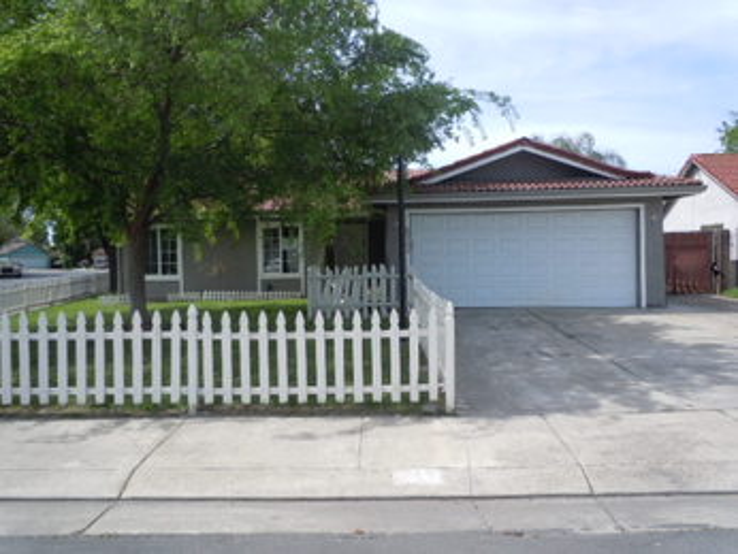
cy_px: 277
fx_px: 597
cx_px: 369
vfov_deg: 49.8
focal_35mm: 28
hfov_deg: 63.4
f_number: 3.7
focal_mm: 5
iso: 100
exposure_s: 1/500
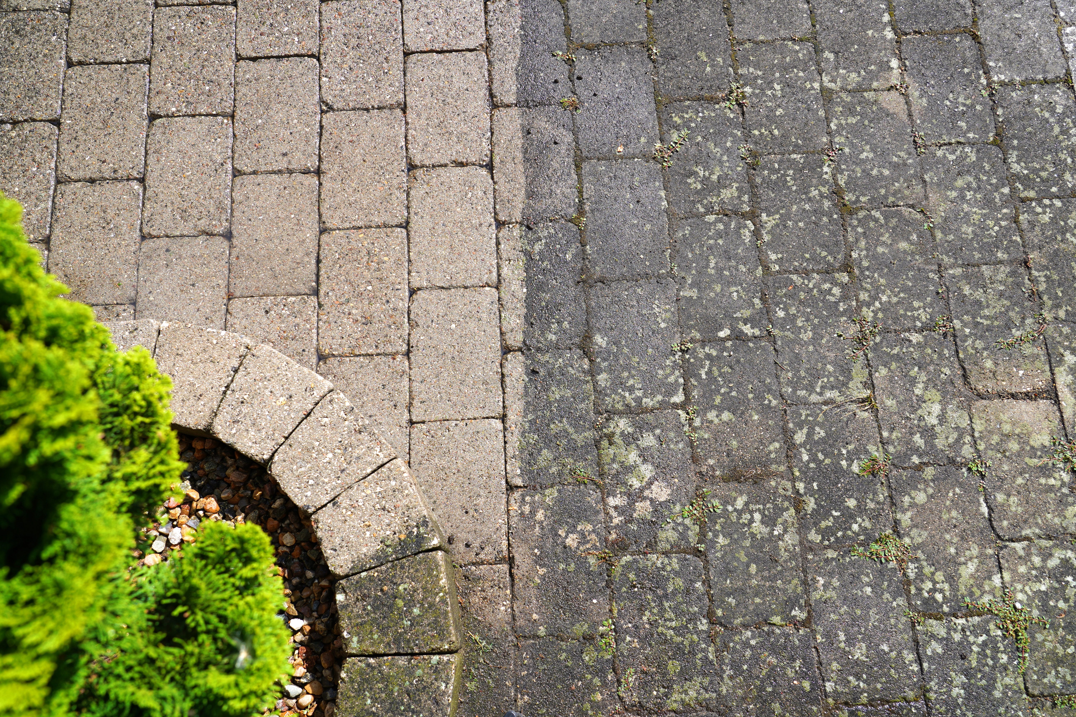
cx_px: 538
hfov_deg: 63.7
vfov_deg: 45.0
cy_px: 358
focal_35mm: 29
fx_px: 867
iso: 100
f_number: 5.6
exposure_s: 1/320
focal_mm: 29
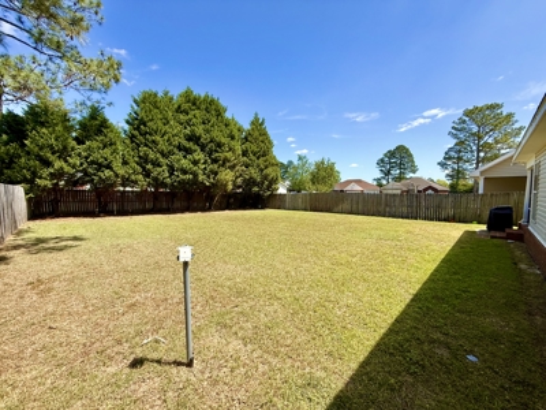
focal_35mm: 14
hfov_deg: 102.1
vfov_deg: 85.7
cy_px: 205
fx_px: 221
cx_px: 273
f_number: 2.2
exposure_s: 1/1285
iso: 50
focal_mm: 2.22
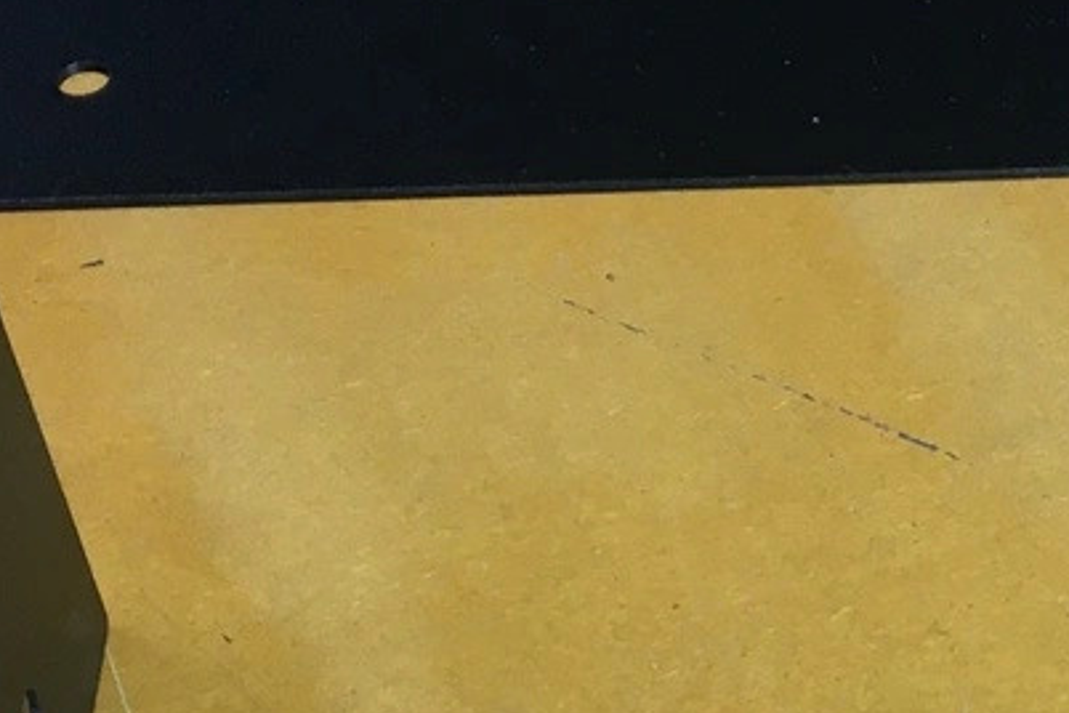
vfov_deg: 12.6
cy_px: 654
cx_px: 1229
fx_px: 3207
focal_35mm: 108
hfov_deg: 18.1
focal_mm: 4.15
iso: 80
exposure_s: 1/33
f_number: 2.2
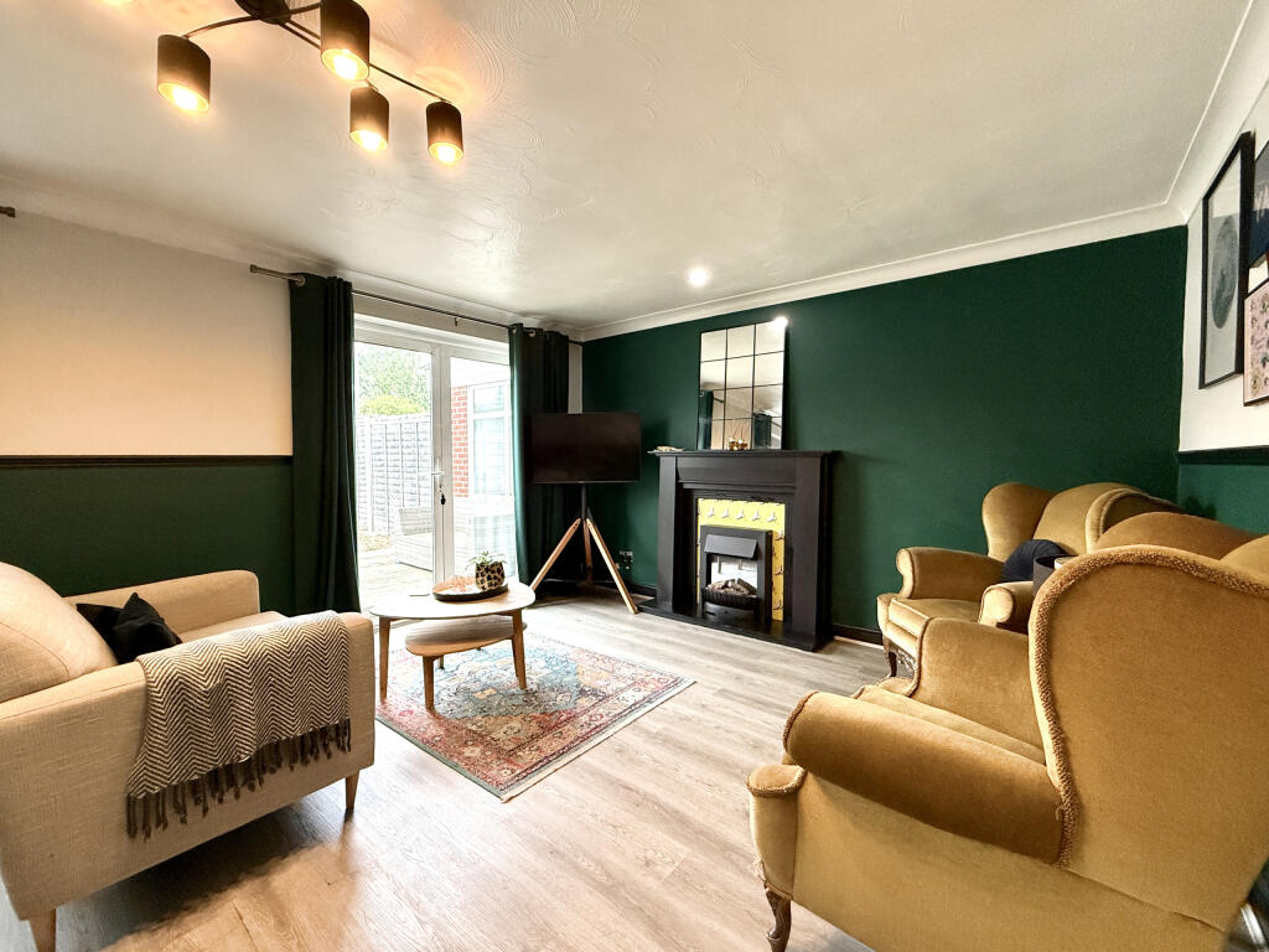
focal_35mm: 14
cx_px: 634
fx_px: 513
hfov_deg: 102.1
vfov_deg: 85.7
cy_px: 476
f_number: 2.2
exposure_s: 1/100
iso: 320
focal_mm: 2.22
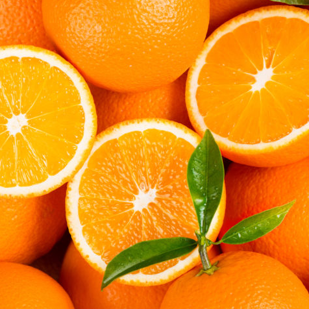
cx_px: 245
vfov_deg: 12.1
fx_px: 1454
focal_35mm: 144
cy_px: 158
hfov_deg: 12.1
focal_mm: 105
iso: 100
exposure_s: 1/160
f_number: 10
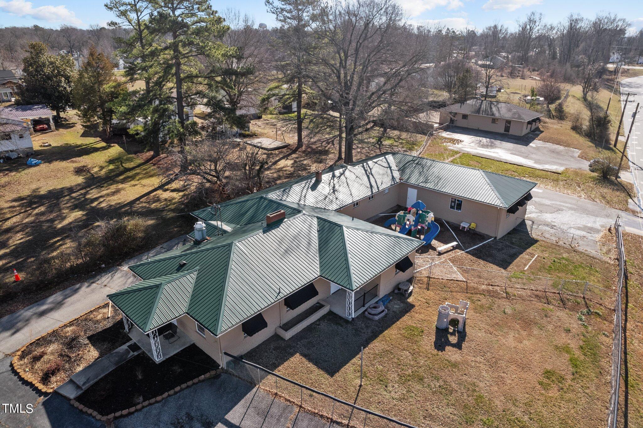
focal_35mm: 22
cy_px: 214
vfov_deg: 57.2
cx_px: 322
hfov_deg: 78.6
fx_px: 393
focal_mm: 8.38
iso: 100
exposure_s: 1/100
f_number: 2.8
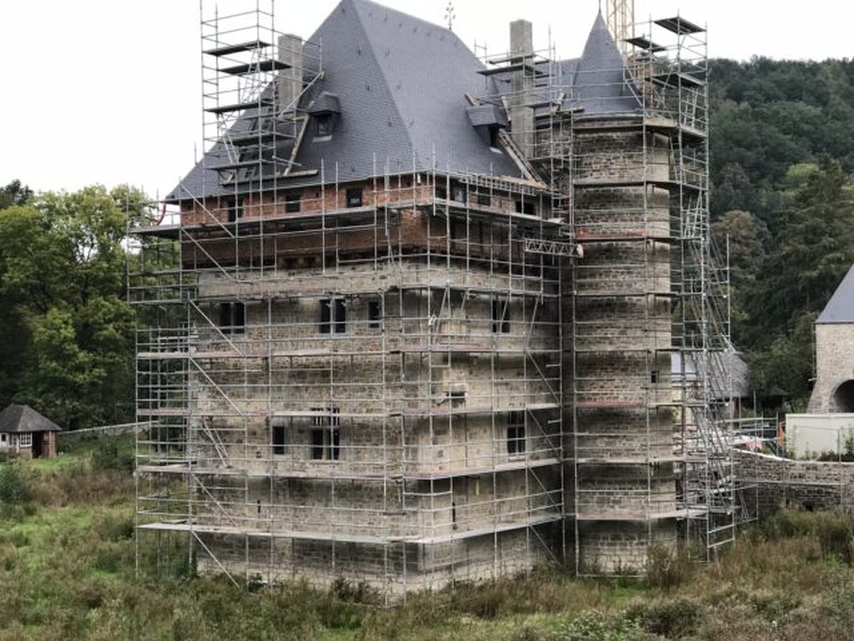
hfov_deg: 33.8
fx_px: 1406
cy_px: 320
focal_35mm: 57
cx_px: 427
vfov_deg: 25.7
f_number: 2.8
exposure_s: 1/50
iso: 32
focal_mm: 6.6
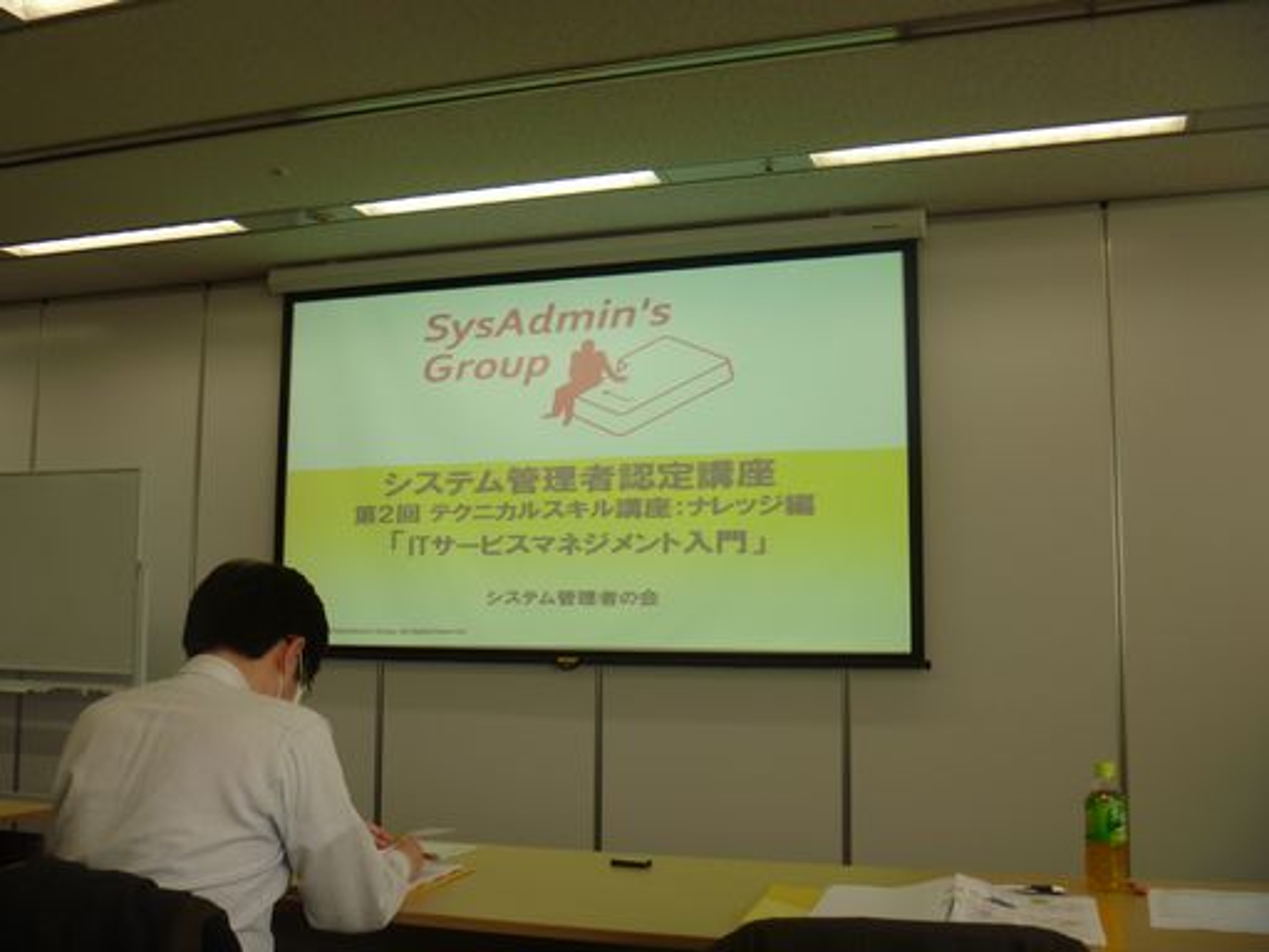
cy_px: 476
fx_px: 1283
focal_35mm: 35
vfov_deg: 40.7
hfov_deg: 52.6
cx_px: 634
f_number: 3.5
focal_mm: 6.3
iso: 80
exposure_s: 1/30
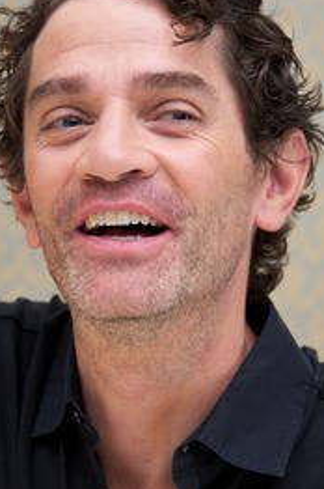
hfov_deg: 5.3
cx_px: 210
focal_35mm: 260
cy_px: 259
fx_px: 3519
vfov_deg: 7.9
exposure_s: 1/60
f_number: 5.6
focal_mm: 170
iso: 640
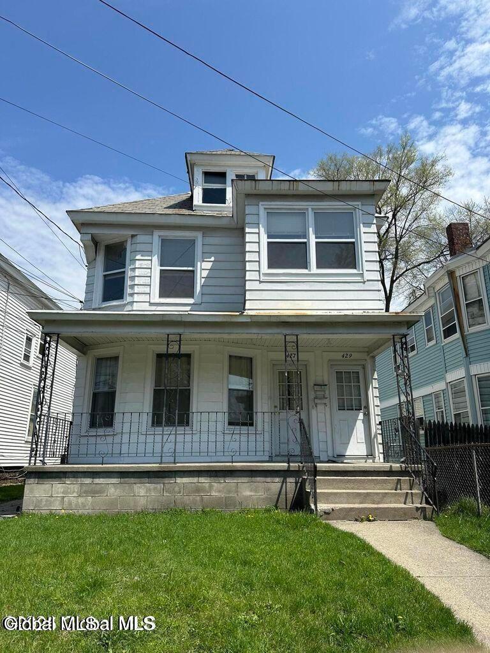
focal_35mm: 24
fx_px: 453
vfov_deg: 71.6
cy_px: 326
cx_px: 245
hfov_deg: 56.8
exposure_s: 1/5000
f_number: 1.78
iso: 80
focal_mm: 6.86
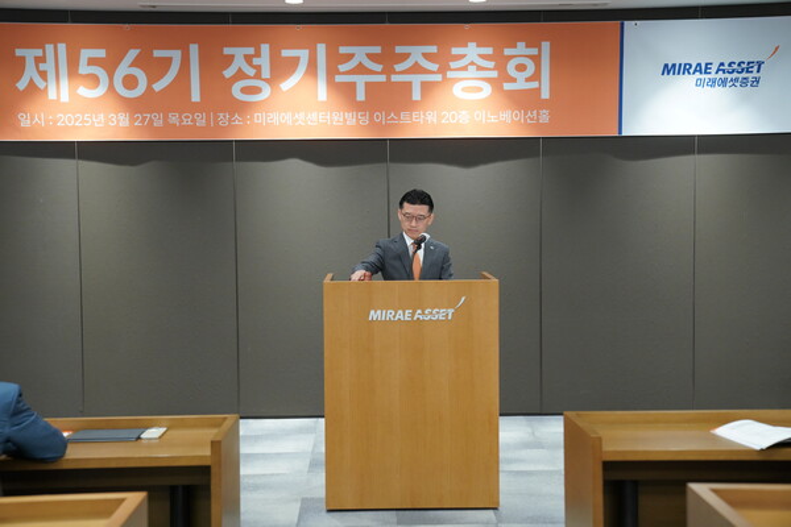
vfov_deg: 28.1
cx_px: 396
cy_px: 264
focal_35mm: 48
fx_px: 1055
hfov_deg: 41.1
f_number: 4
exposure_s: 1/160
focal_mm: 48
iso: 2500
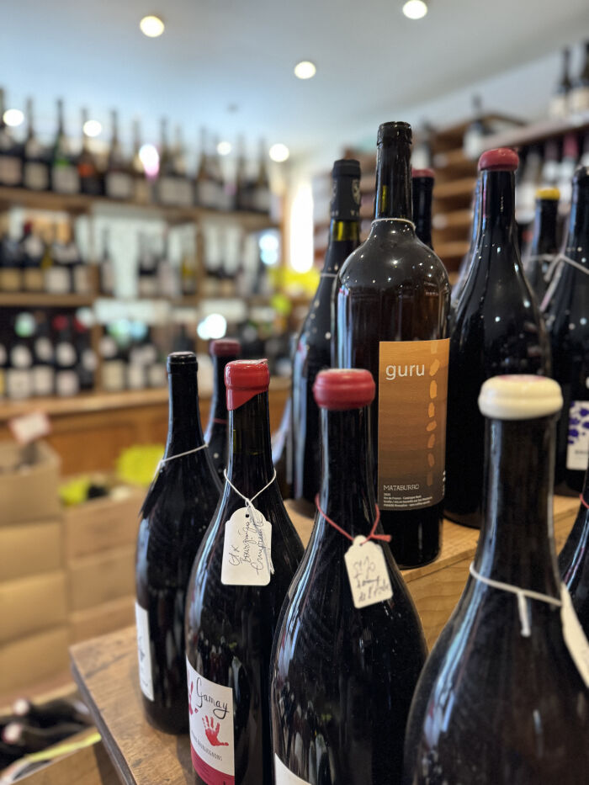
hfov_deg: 56.8
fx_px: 544
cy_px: 392
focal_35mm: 24
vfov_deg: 71.6
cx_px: 294
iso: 800
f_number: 1.78
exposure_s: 1/50
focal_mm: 6.76
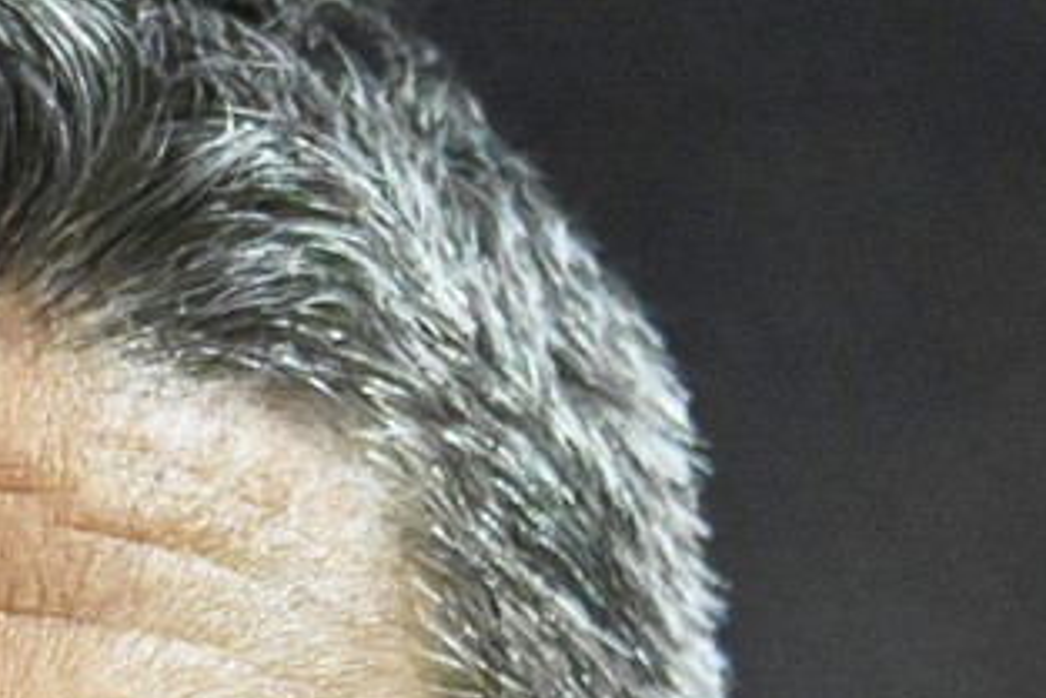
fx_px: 73221
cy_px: 1333
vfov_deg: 0.5
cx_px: -394
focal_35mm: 2519
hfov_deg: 0.8
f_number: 6.3
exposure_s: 1/800
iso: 12800
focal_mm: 438
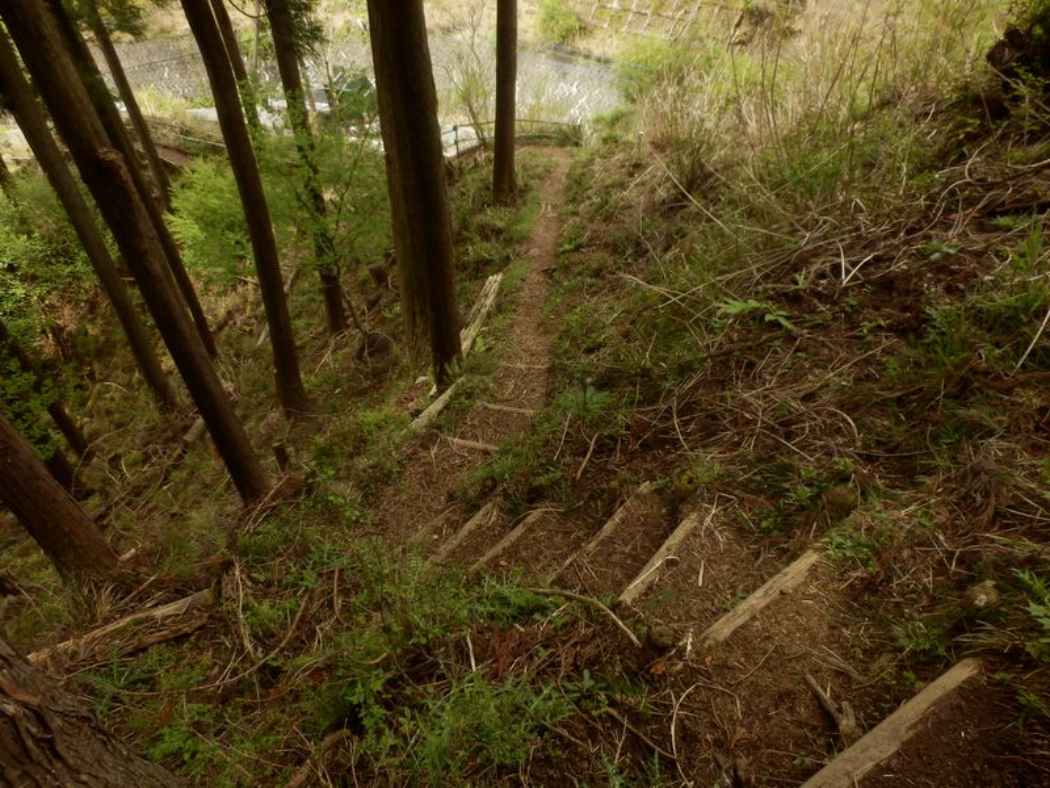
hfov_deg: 71.6
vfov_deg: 56.8
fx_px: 728
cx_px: 525
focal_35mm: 24
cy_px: 394
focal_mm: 4.2
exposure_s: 1/250
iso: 80
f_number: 3
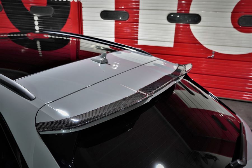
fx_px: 210
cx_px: 126
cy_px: 84
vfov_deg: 43.6
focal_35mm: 30
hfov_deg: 61.9
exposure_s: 1/30
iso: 500
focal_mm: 20
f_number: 4
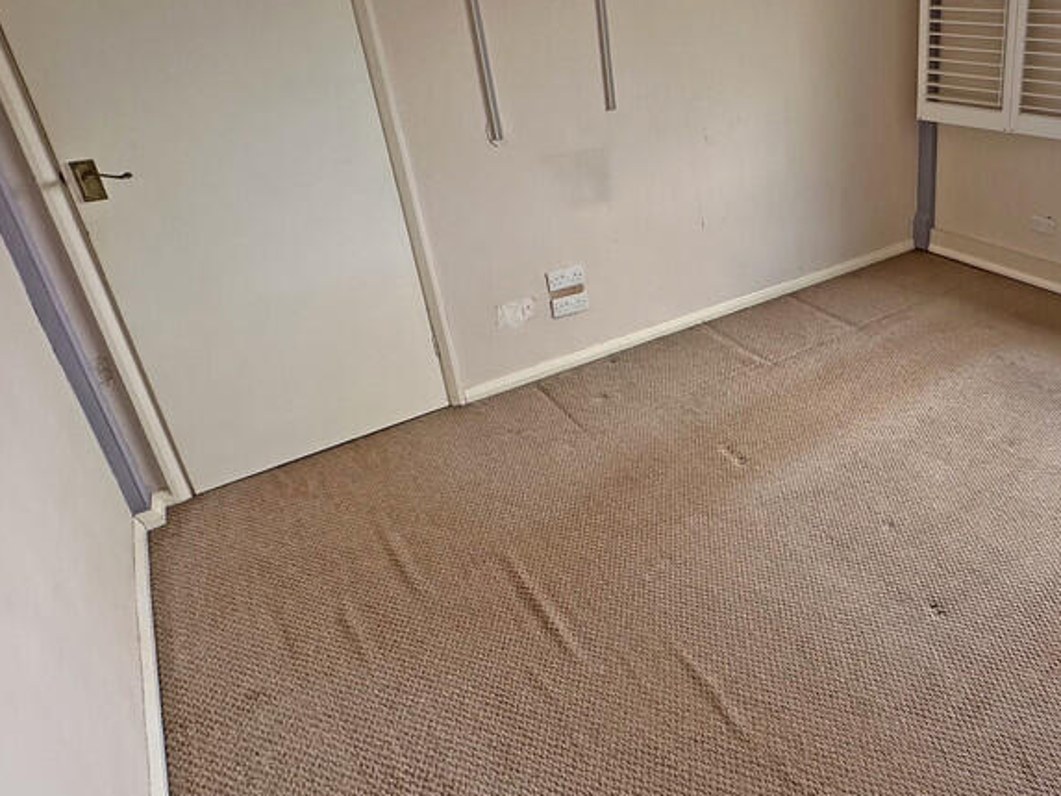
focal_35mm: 25
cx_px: 870
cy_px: 276
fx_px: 766
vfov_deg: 54.0
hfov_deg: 62.6
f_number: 2.2
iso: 40
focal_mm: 2.22
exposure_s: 1/106
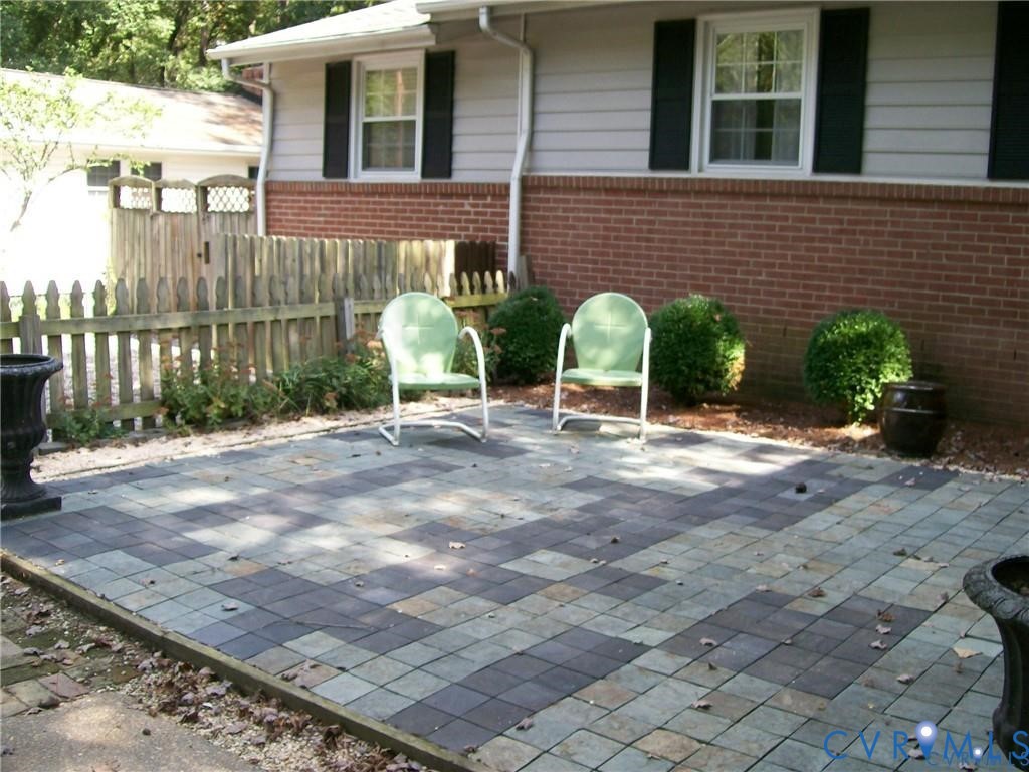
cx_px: 514
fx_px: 1070
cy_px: 386
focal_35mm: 36
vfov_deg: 39.7
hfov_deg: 51.4
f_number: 2.7
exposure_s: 1/179
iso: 80
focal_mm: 6
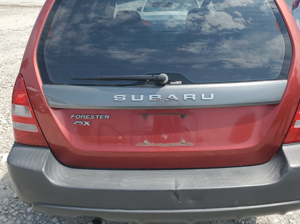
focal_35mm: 35
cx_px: 160
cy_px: 95
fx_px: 303
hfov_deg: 52.6
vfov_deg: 40.6
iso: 50
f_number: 1.5
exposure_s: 1/2500
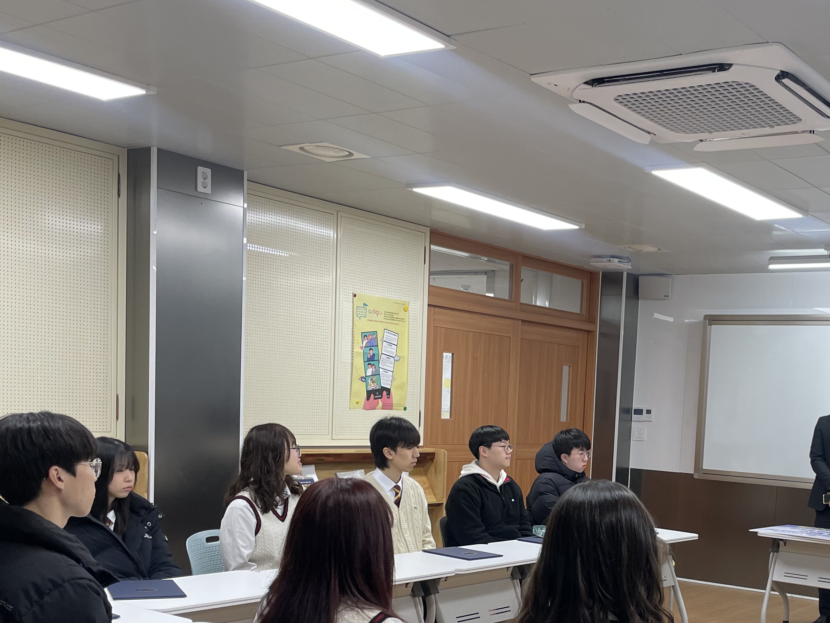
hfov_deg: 41.7
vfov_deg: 31.8
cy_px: 522
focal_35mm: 44
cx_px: 623
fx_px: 1055
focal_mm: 4.2
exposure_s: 1/120
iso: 100
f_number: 1.6
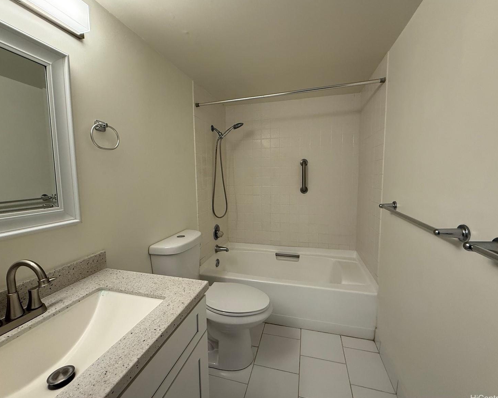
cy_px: 197
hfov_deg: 96.8
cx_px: 248
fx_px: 221
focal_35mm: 15
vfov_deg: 84.0
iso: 160
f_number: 2.2
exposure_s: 1/120
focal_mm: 2.22
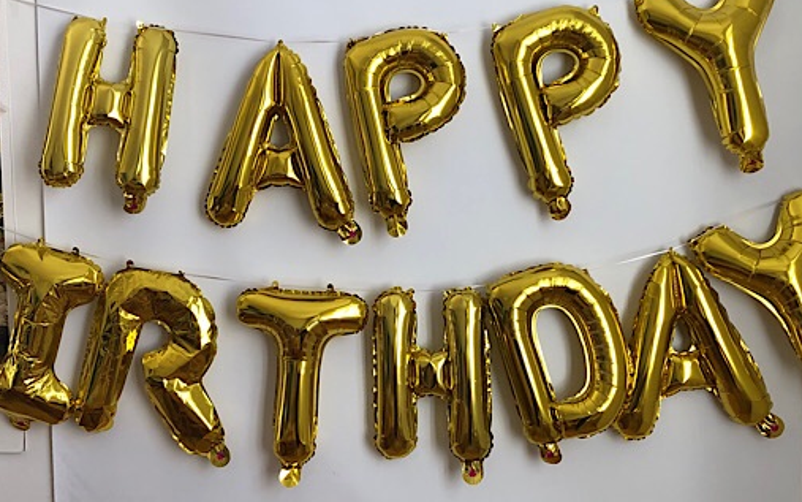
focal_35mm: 41
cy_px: 272
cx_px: 372
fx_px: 896
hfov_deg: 48.2
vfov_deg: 31.2
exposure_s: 1/120
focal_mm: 3.99
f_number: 1.8
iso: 25
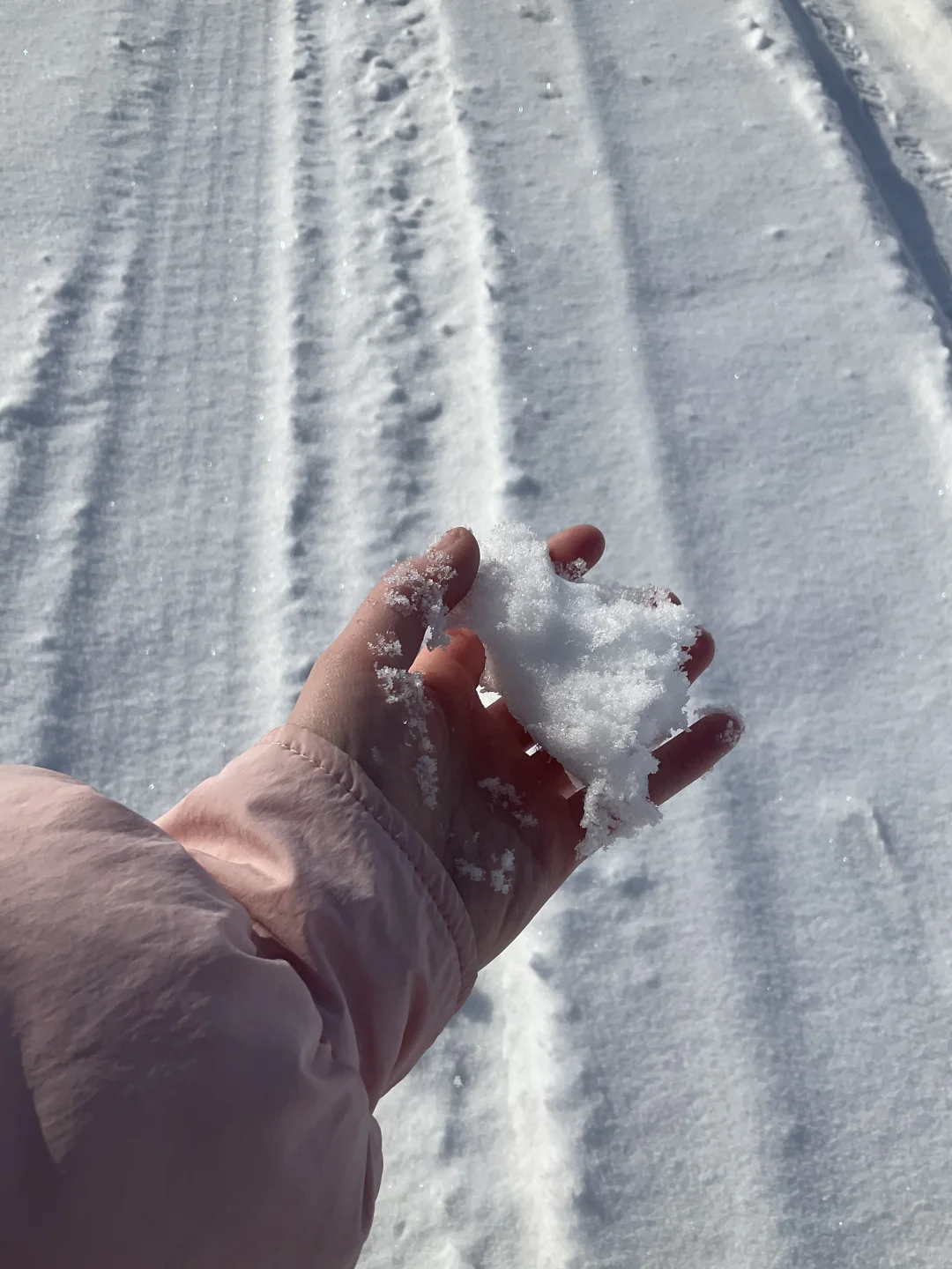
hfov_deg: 48.2
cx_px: 476
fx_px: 1063
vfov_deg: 61.7
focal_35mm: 29
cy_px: 634
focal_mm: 3
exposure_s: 1/8621
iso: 16
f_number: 1.8
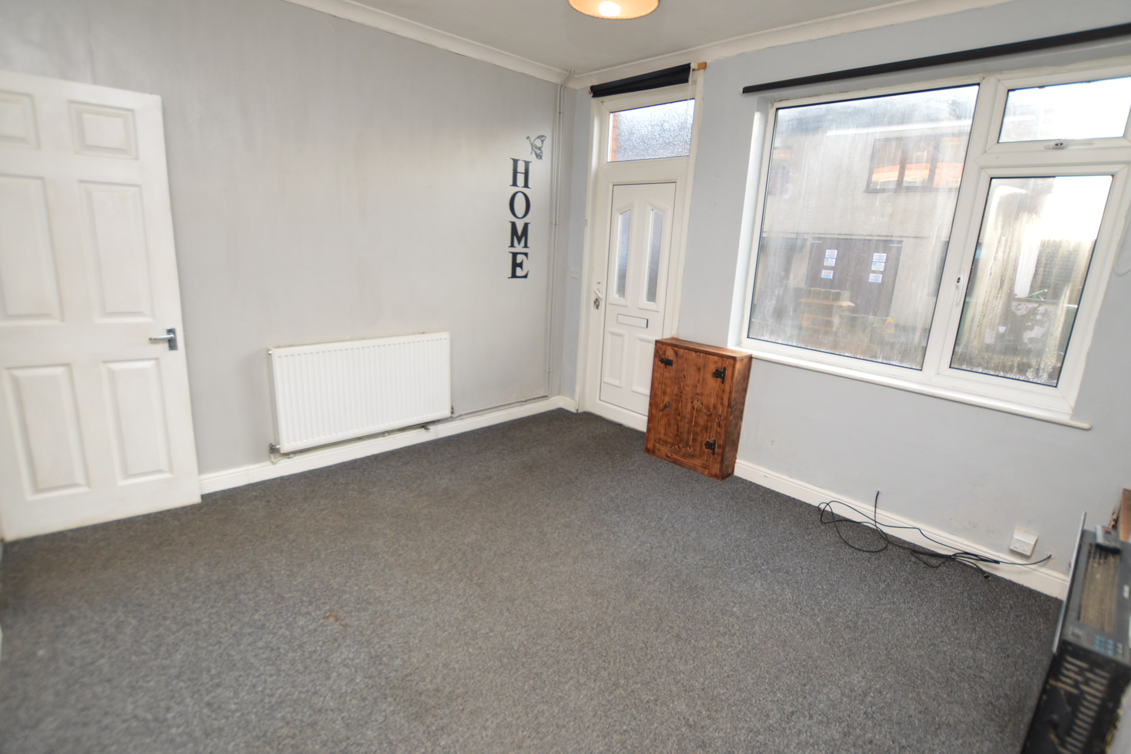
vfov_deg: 73.7
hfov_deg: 96.7
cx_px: 566
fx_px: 503
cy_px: 373
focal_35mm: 16
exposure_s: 1/60
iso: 400
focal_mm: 10
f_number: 3.5
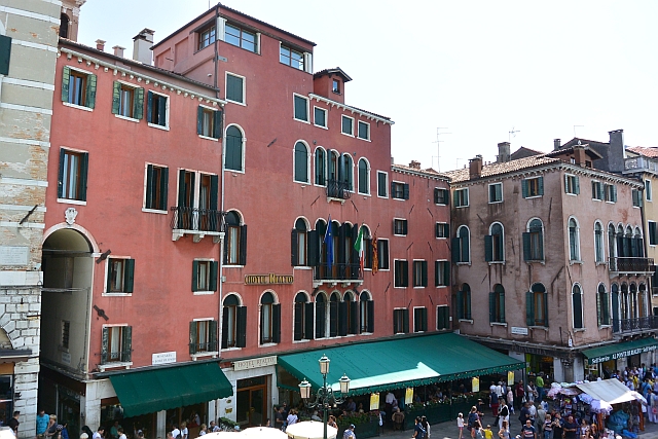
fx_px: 512
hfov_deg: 65.5
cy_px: 220
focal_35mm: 28
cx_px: 329
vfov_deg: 46.4
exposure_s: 1/640
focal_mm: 10.7
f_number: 4.5
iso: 160
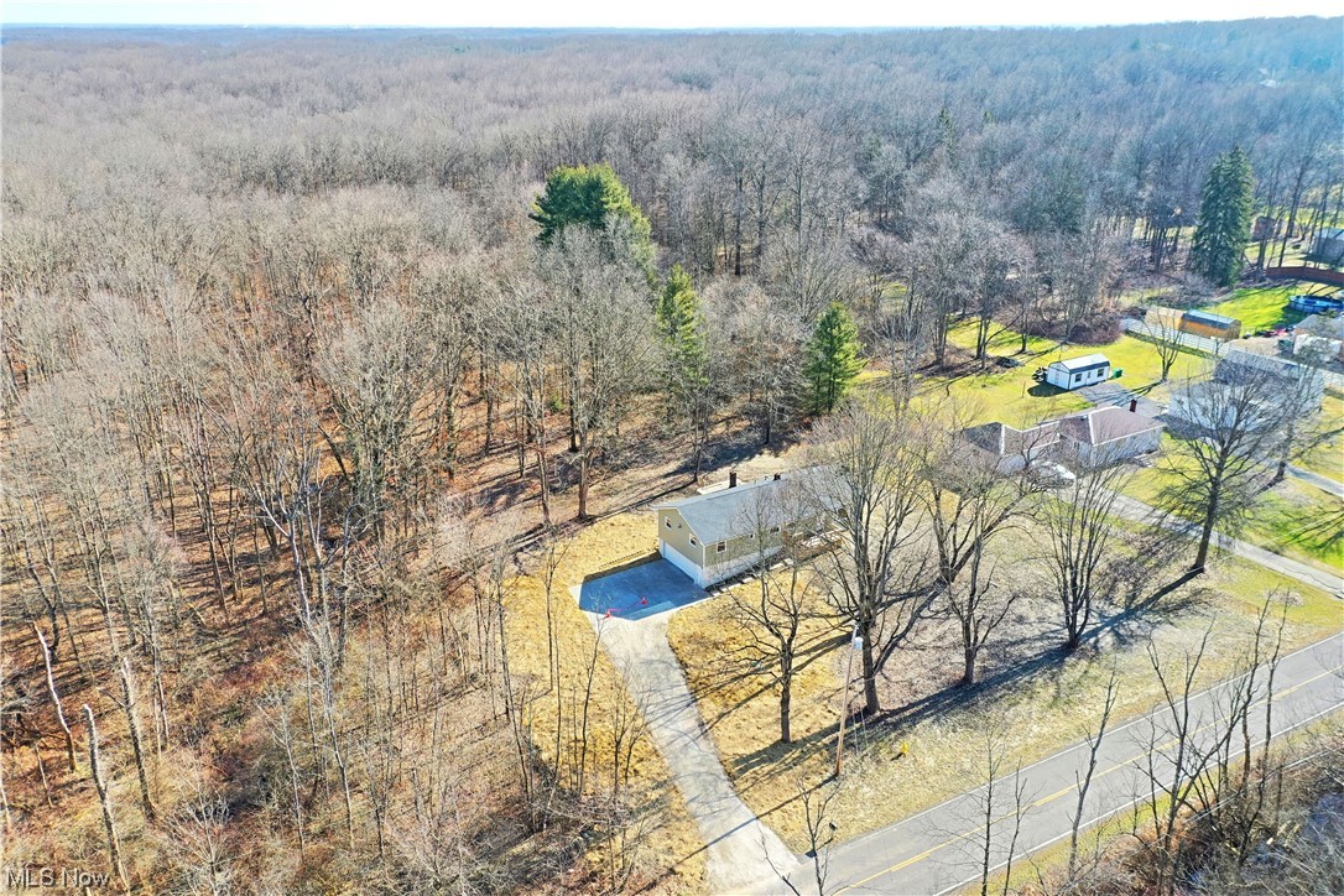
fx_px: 1045
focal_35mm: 28
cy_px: 448
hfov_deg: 65.5
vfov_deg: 46.4
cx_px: 672
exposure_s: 1/80
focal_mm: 10.26
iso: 100
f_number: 4
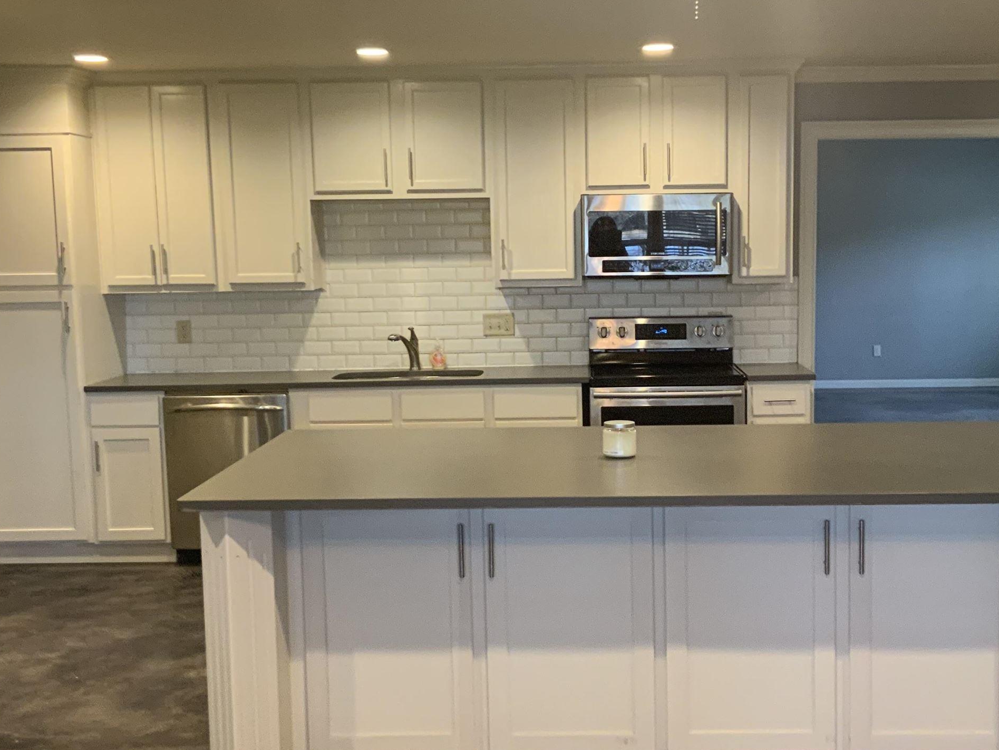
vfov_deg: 30.9
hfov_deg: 40.3
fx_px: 1357
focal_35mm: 47
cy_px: 402
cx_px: 566
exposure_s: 1/60
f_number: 1.8
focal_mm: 3
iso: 160
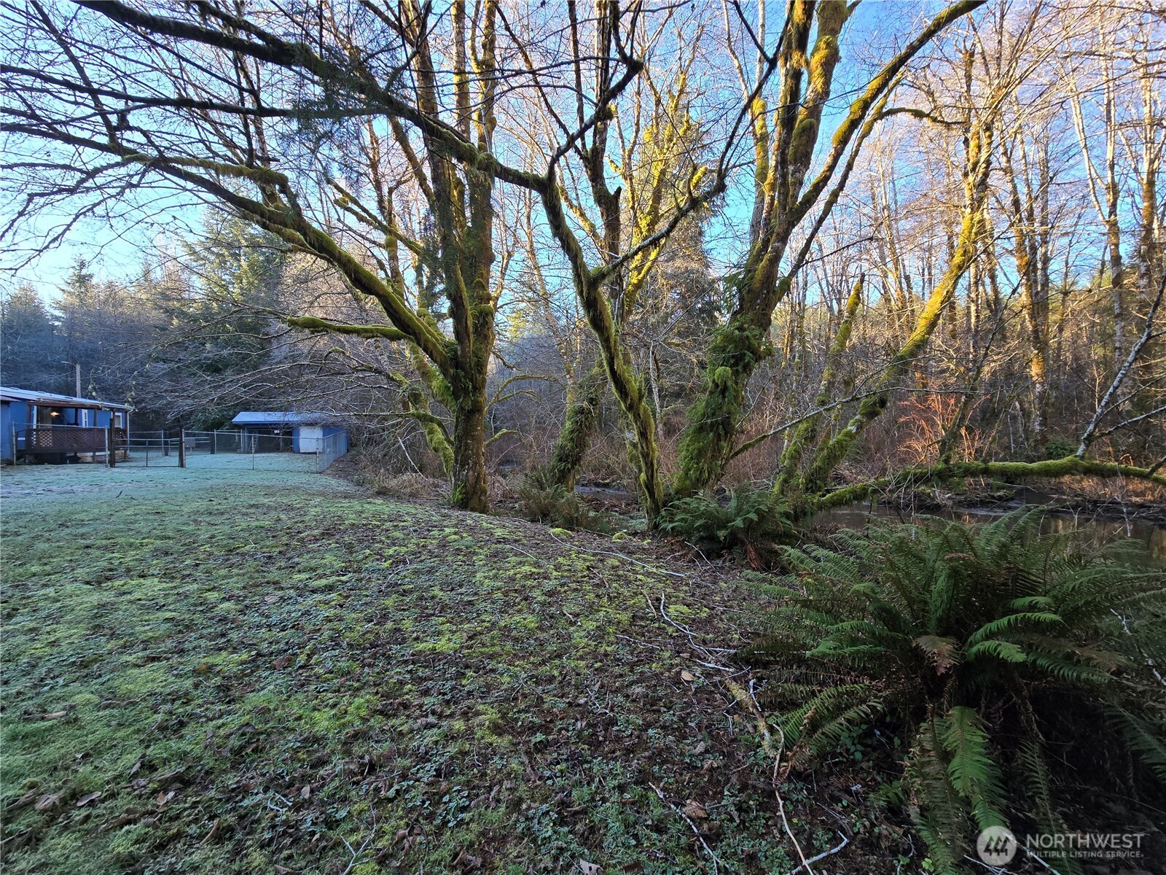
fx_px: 438
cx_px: 583
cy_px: 438
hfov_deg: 106.2
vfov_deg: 89.9
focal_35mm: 13
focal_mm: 2.2
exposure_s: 1/149
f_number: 2.2
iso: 50
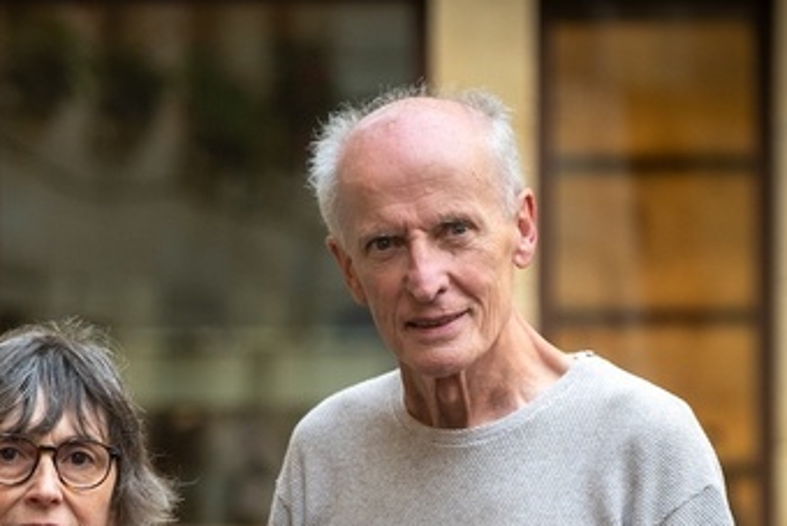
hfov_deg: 6.4
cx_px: 157
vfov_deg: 4.3
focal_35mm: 320
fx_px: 6998
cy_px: 505
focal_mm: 100
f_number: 2.8
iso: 320
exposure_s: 1/160
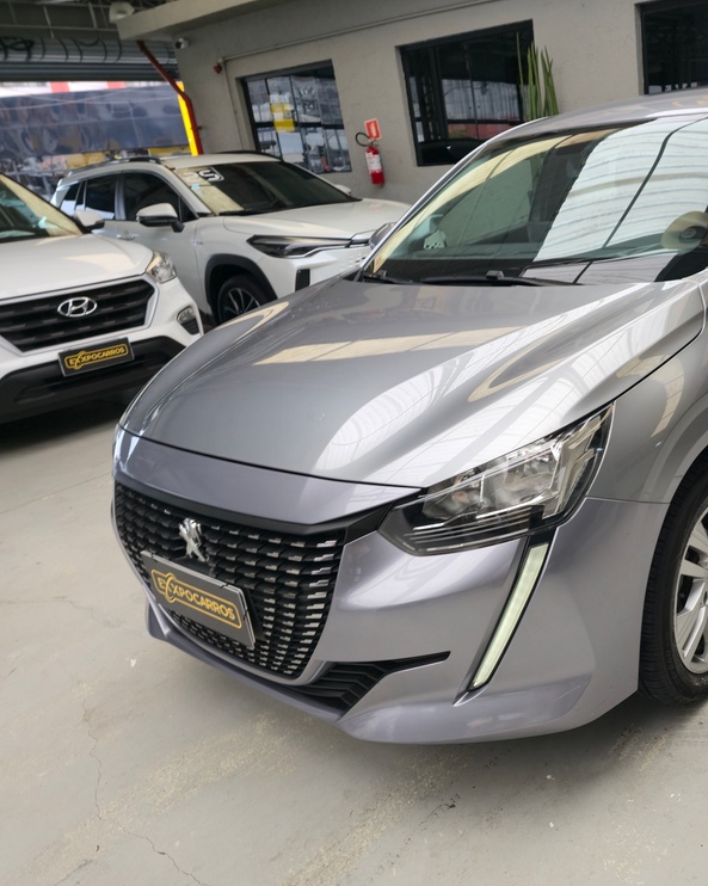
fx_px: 812
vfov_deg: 57.2
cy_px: 443
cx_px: 564
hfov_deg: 44.8
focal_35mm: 31
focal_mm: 6.3
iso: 40
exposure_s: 1/57
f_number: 1.7
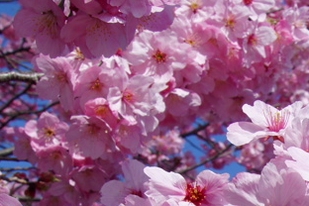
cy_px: 296
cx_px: 387
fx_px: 718
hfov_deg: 22.1
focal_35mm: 84
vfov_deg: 15.3
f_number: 11
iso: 200
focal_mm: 17
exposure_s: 1/320
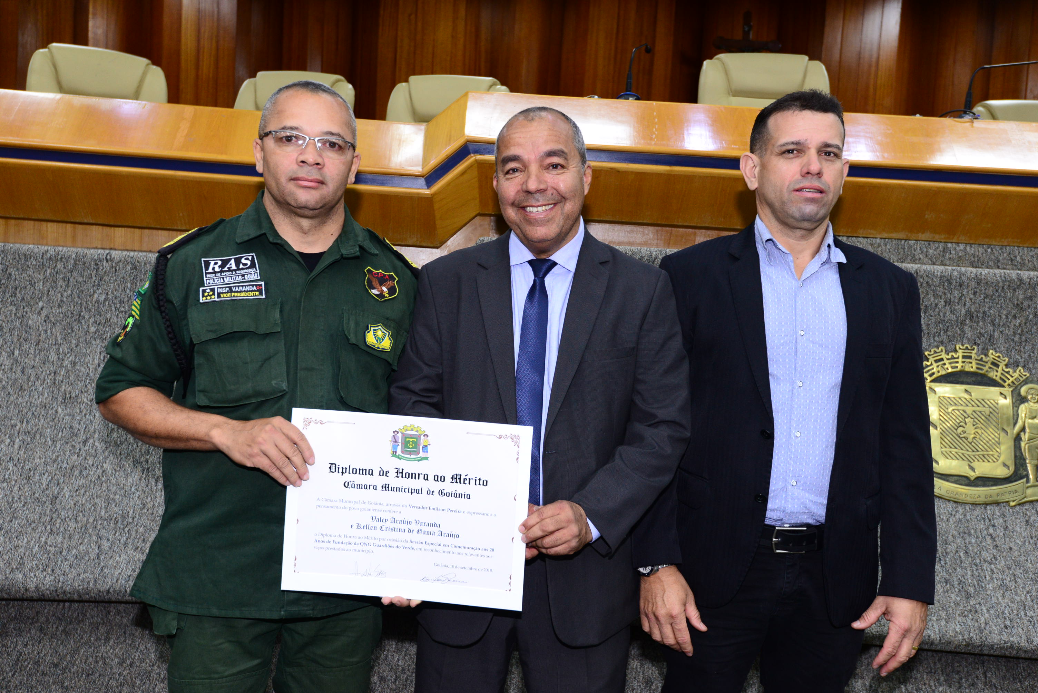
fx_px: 923
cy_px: 346
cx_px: 519
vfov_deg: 41.1
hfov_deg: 58.7
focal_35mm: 32
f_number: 5.6
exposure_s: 1/60
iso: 1600
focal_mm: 32
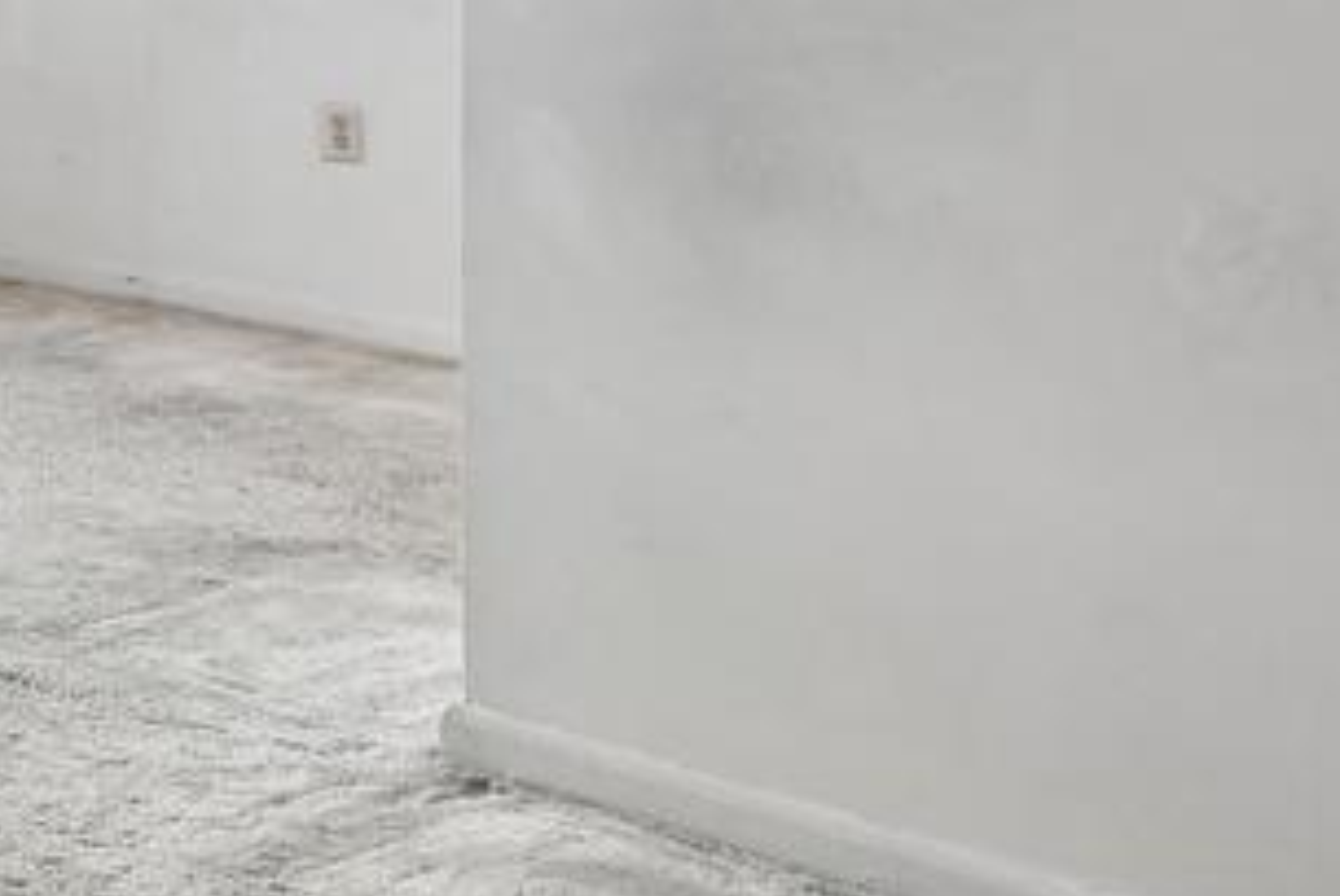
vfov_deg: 19.0
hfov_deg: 19.1
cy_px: -285
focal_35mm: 66
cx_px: -1314
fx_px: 2459
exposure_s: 1/25
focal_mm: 14
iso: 200
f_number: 9
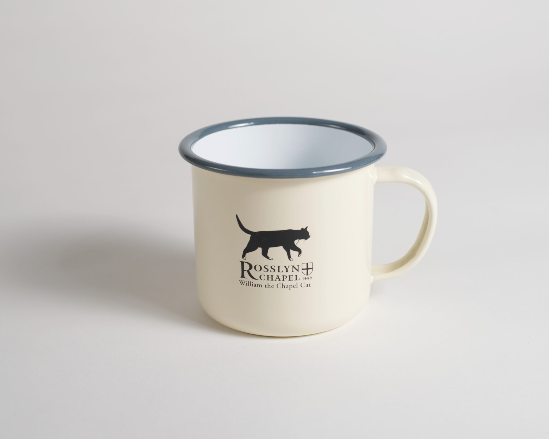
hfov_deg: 33.0
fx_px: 926
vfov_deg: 26.7
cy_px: 221
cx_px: 271
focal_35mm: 57
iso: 250
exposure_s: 1/50
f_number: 6.3
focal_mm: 50
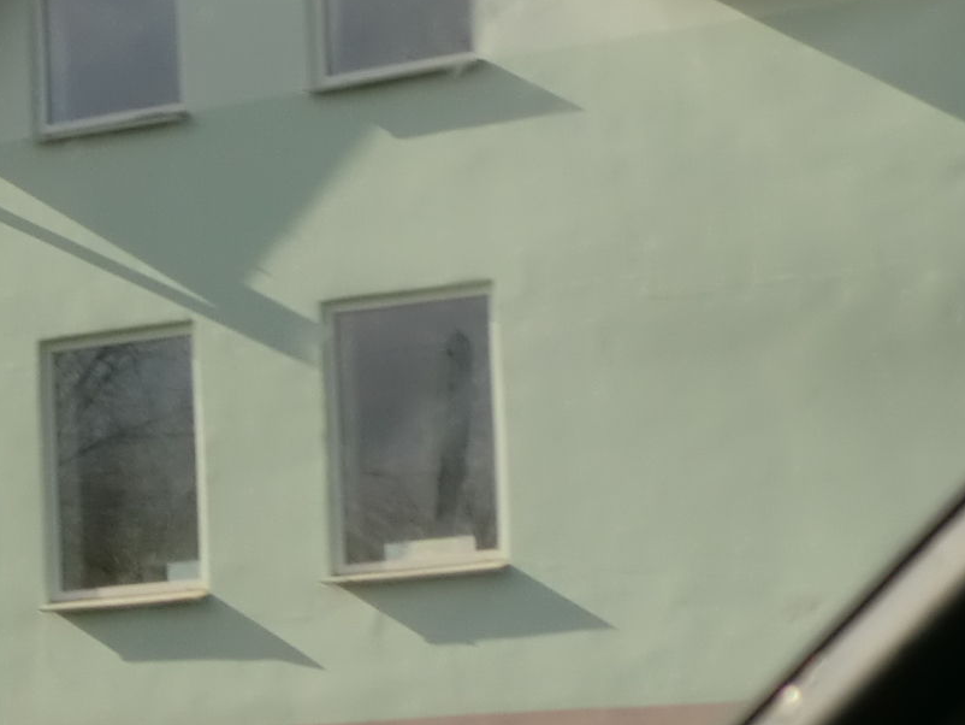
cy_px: 485
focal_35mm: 134
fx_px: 3737
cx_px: -487
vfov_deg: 11.1
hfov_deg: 13.8
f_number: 8.5
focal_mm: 7.7
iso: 64
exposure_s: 1/160
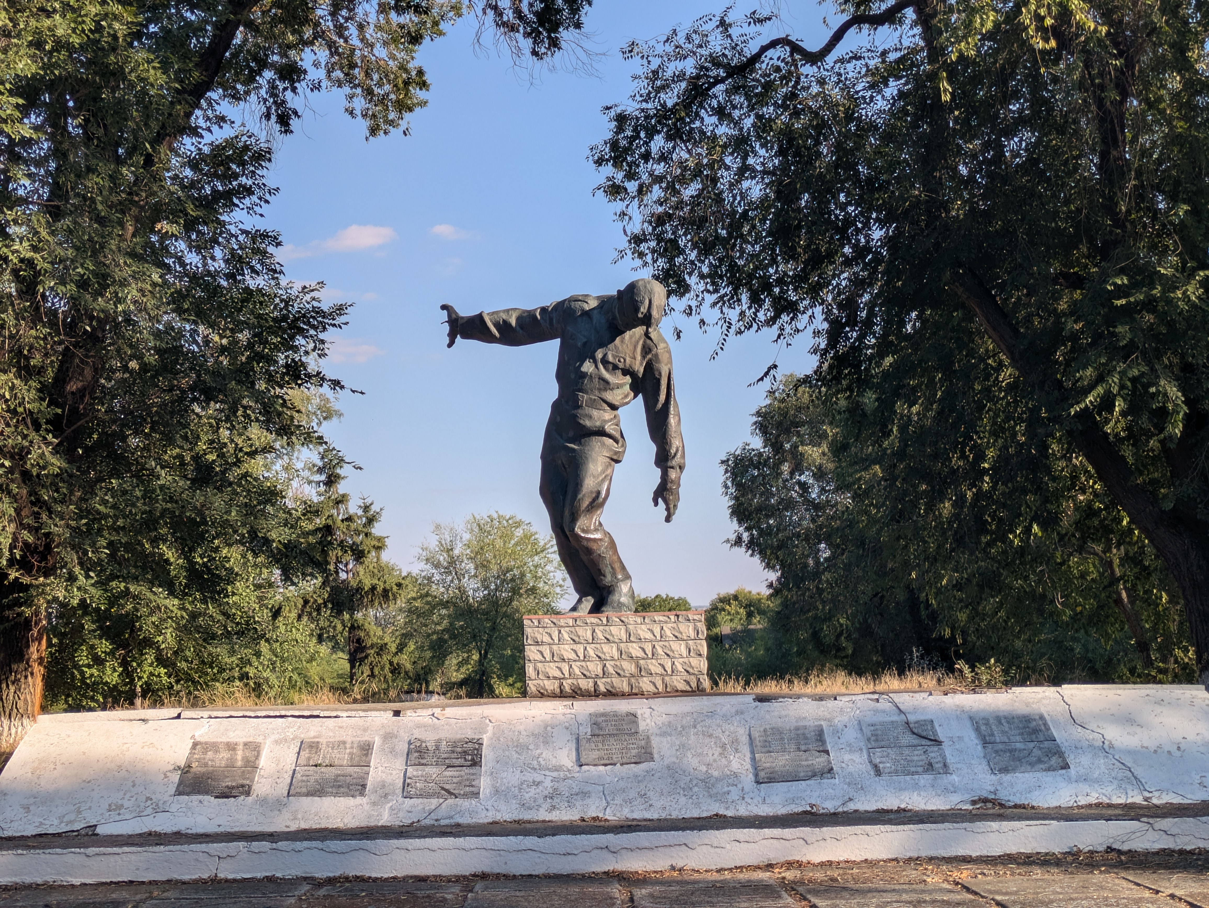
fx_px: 1782
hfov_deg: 37.5
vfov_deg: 28.6
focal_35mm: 51
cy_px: 454
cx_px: 604
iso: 50
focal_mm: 5.43
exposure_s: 1/1372
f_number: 1.89
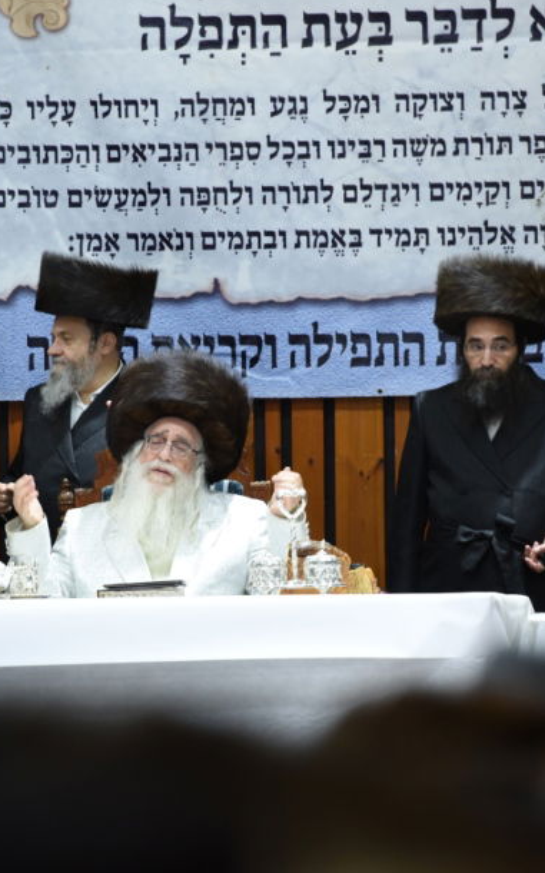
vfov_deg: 6.1
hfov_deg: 3.8
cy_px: 469
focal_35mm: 342
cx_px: 163
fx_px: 8131
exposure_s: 1/100
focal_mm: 200
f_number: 4
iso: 1250
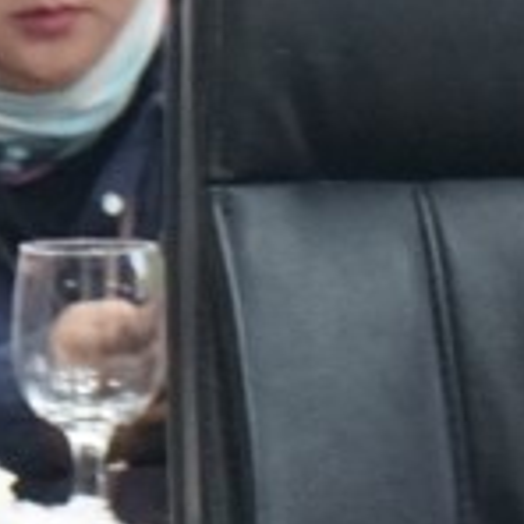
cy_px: -145
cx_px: 1565
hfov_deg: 2.5
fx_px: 11903
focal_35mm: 695
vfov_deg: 2.5
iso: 5000
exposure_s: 1/50
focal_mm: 70
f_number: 4
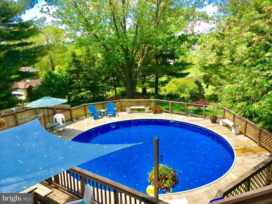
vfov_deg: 48.2
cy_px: 102
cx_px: 136
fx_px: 228
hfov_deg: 61.7
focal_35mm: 29
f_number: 2.2
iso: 25
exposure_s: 1/635
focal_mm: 4.15
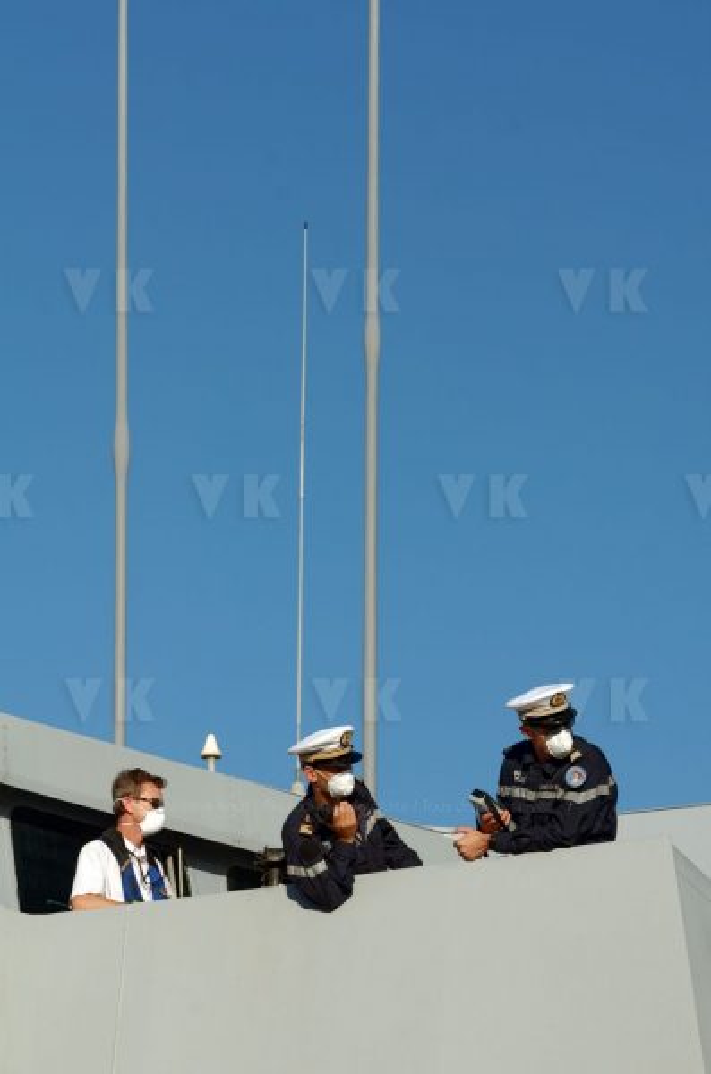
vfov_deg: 10.2
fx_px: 6030
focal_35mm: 202
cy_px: 537
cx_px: 356
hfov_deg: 6.7
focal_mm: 135
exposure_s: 1/400
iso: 100
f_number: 8
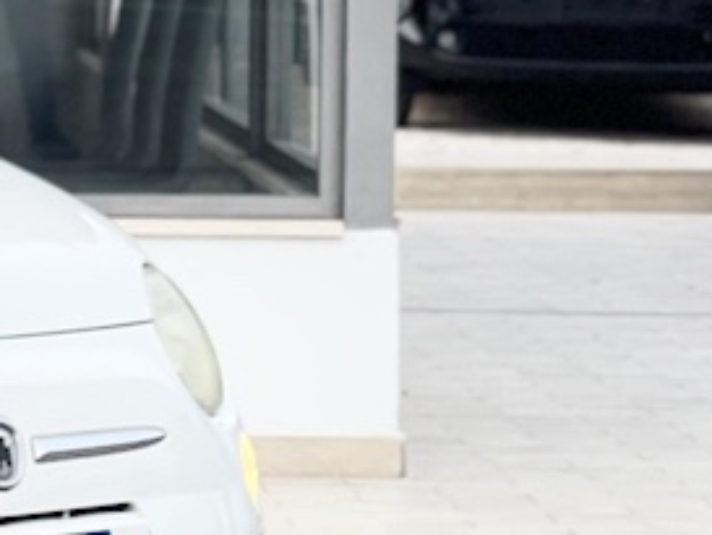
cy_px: 260
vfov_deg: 5.1
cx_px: -898
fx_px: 6009
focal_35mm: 292
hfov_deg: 6.5
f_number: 2.2
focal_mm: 7.5
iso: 32
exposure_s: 1/121
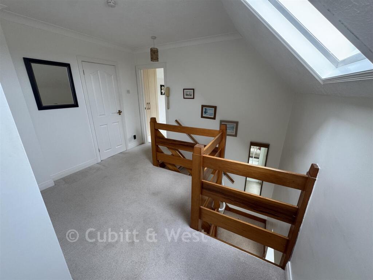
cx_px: 186
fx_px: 151
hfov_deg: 102.1
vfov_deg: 85.7
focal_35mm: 14
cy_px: 140
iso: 160
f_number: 2.2
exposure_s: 1/99
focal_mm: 2.22
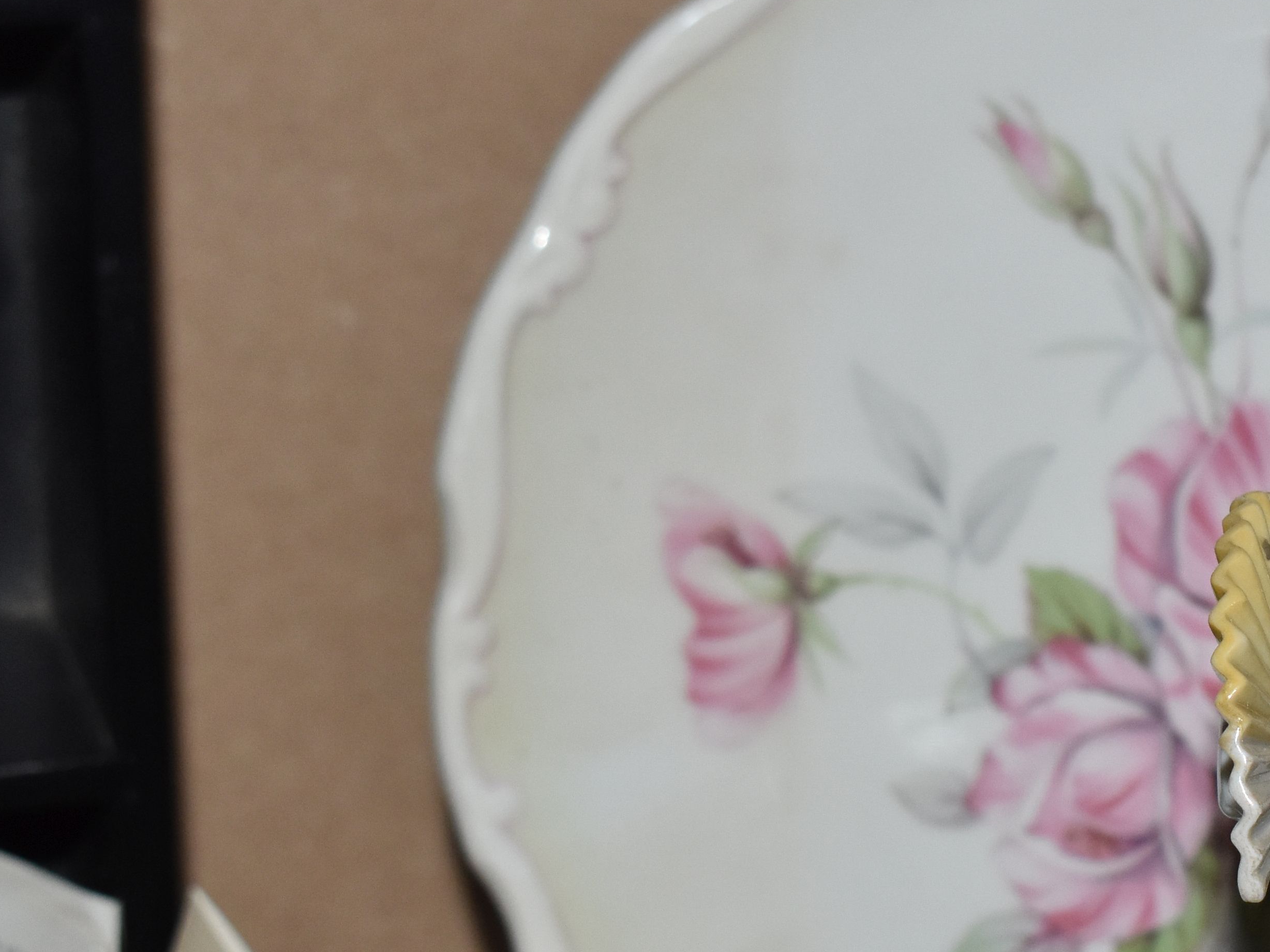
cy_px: 597
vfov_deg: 10.5
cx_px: 1225
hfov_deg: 13.8
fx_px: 5173
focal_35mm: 141
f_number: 8
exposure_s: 1/60
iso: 800
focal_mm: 40
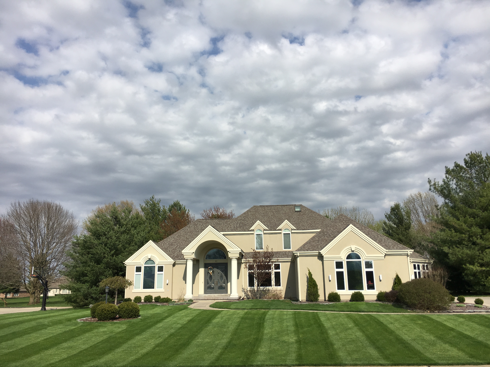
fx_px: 411
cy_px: 184
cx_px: 245
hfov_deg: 61.7
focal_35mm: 29
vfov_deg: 48.2
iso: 25
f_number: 2.2
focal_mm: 4.15
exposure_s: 1/2653
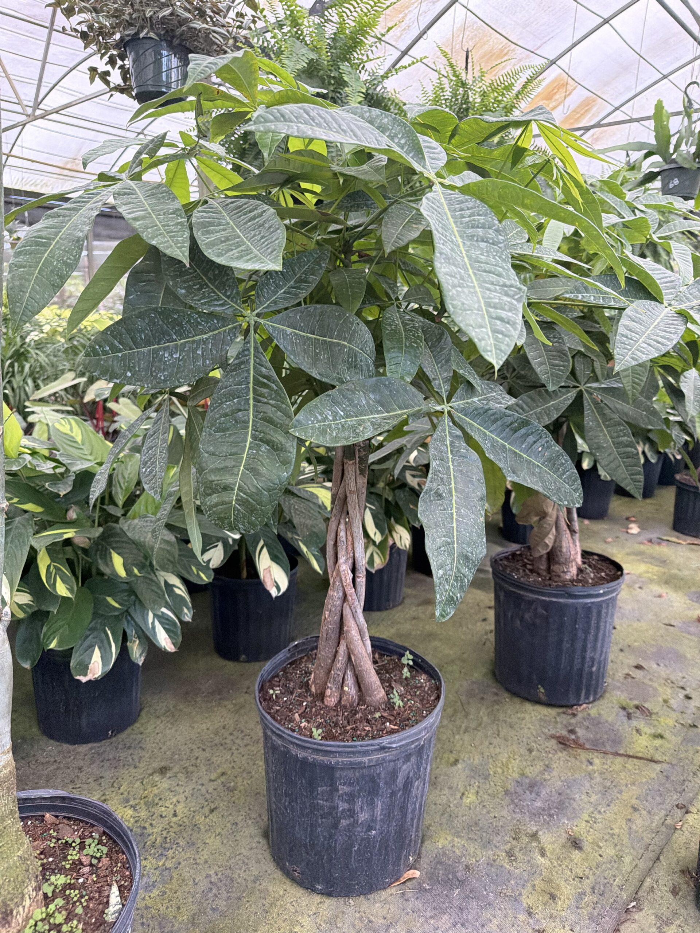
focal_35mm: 24
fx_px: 647
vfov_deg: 71.6
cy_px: 466
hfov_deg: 56.8
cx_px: 350
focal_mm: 6.76
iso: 800
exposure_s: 1/391
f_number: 1.78
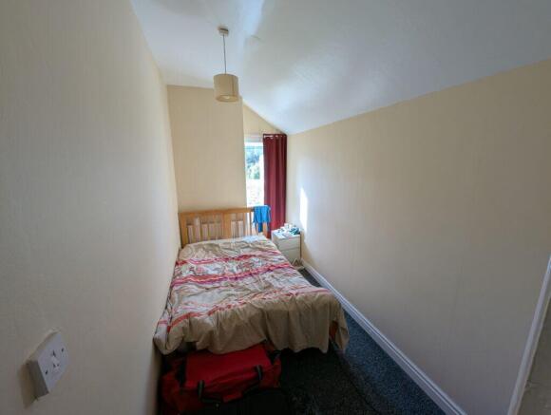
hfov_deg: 106.1
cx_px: 276
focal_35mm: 13
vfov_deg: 90.1
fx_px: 207
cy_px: 208
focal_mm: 1.95
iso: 53
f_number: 2.2
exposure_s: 1/64.2
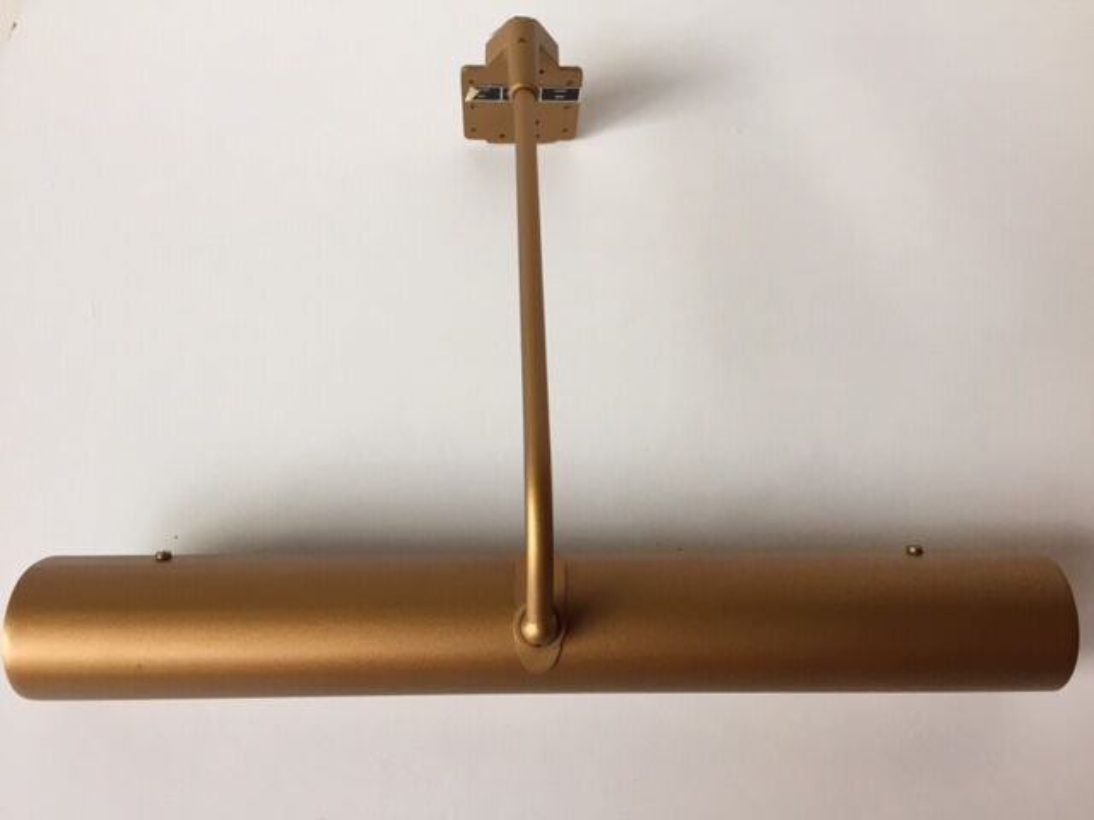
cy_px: 410
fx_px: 917
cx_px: 547
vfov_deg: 48.2
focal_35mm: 29
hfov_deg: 61.7
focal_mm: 4.15
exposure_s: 1/33
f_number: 2.2
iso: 50
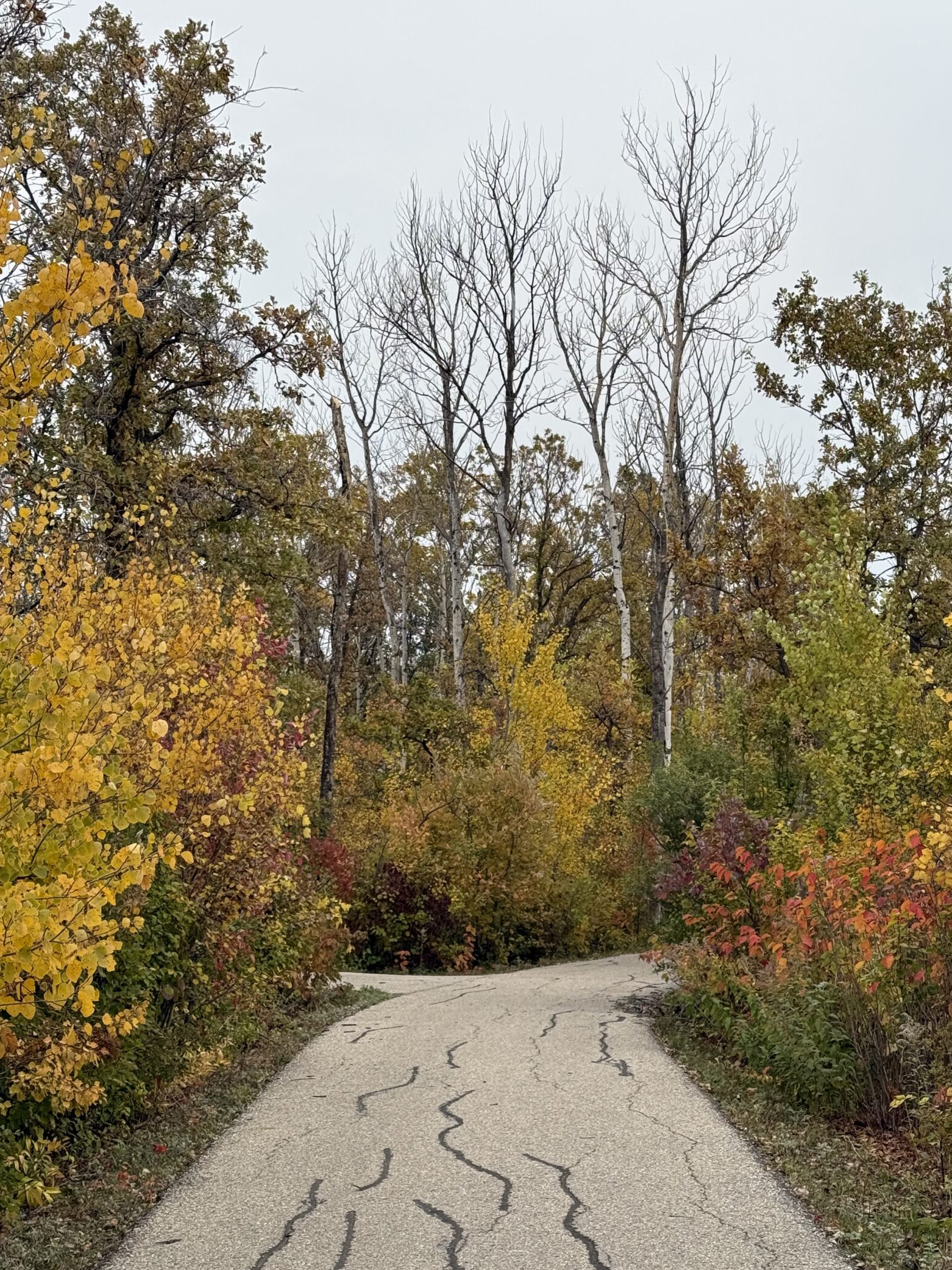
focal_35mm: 59
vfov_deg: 32.6
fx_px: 2164
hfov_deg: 24.8
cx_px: 539
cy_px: 743
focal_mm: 6.76
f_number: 1.78
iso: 64
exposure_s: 1/2146
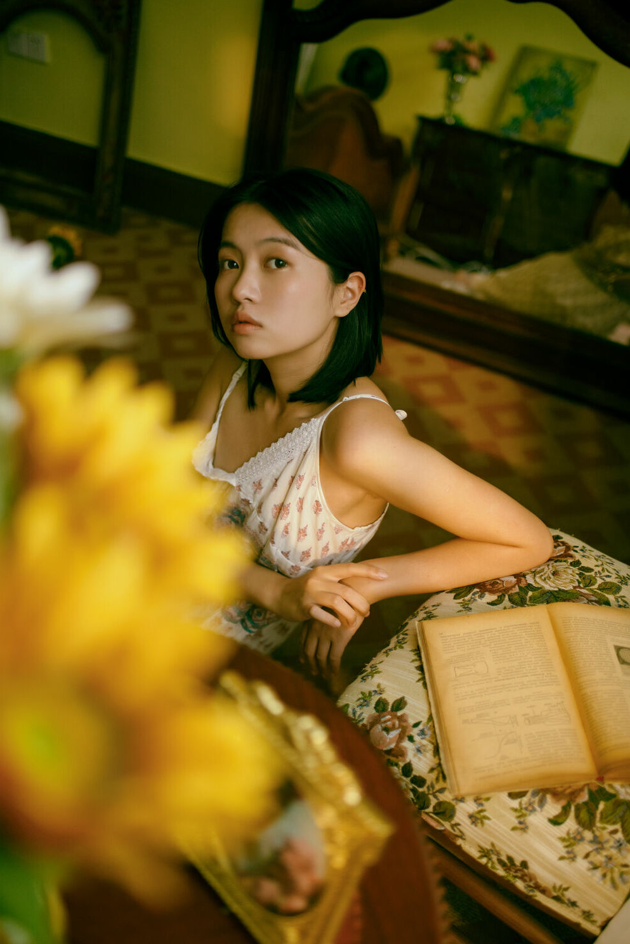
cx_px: 329
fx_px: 971
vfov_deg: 51.9
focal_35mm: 37
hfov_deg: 35.9
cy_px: 482
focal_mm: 35
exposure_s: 1/1000
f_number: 1.8
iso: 800
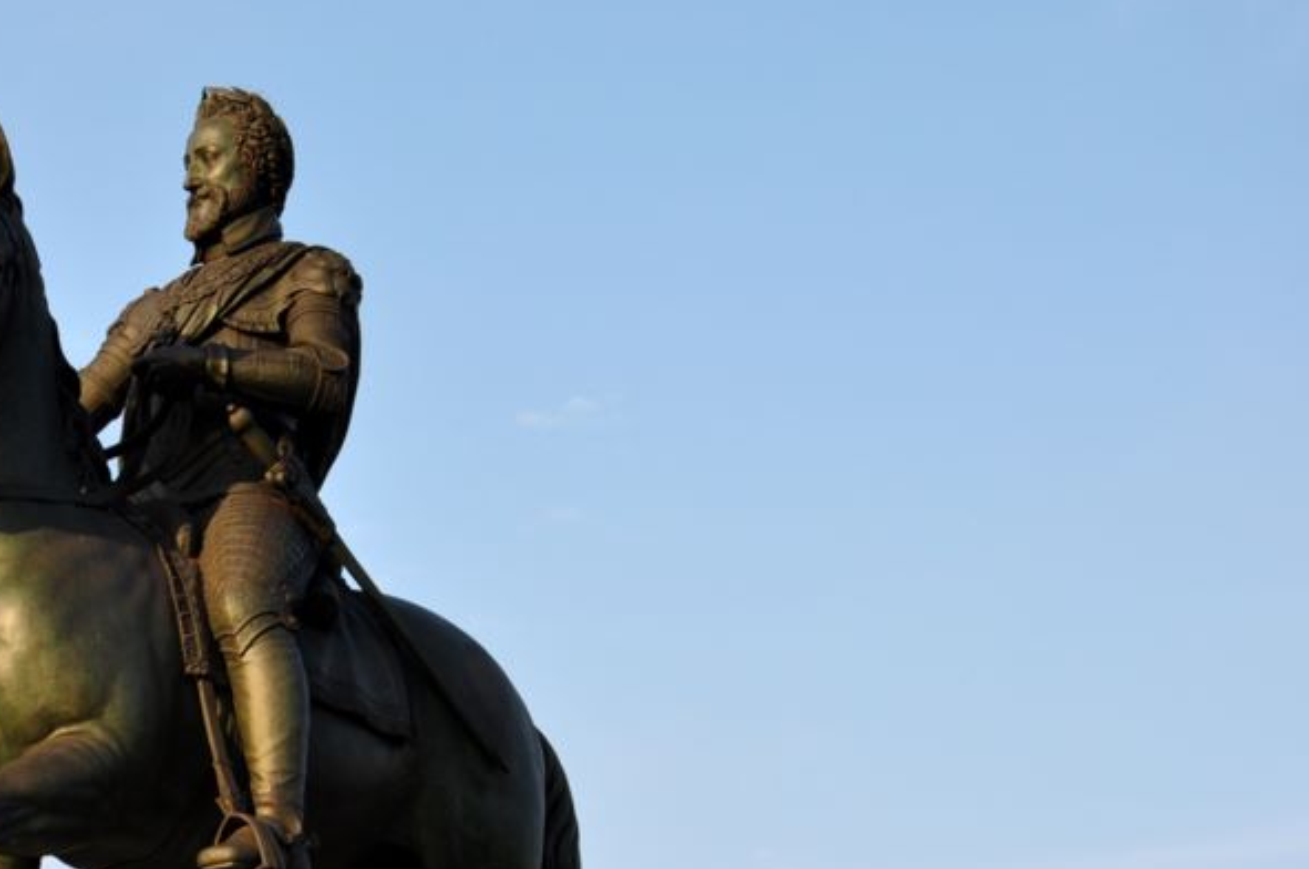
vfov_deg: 10.5
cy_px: 694
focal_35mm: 130
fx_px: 4719
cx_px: 179
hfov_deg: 15.6
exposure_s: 1/160
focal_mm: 50
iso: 200
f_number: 9
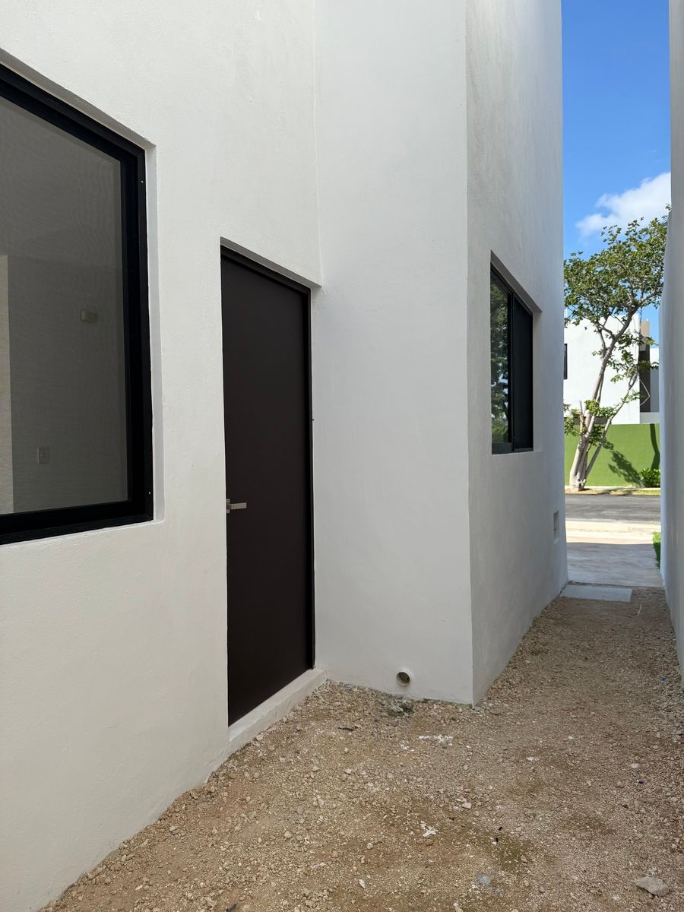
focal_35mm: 24
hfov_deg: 56.8
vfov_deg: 71.6
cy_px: 456
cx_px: 342
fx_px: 632
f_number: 1.78
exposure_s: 1/3425
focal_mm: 6.76
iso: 80
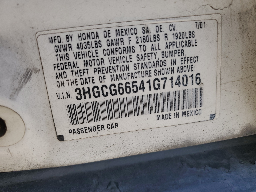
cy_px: 96
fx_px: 192
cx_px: 128
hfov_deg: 67.3
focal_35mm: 26
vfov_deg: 53.1
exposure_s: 1/833
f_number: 1.5
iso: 50
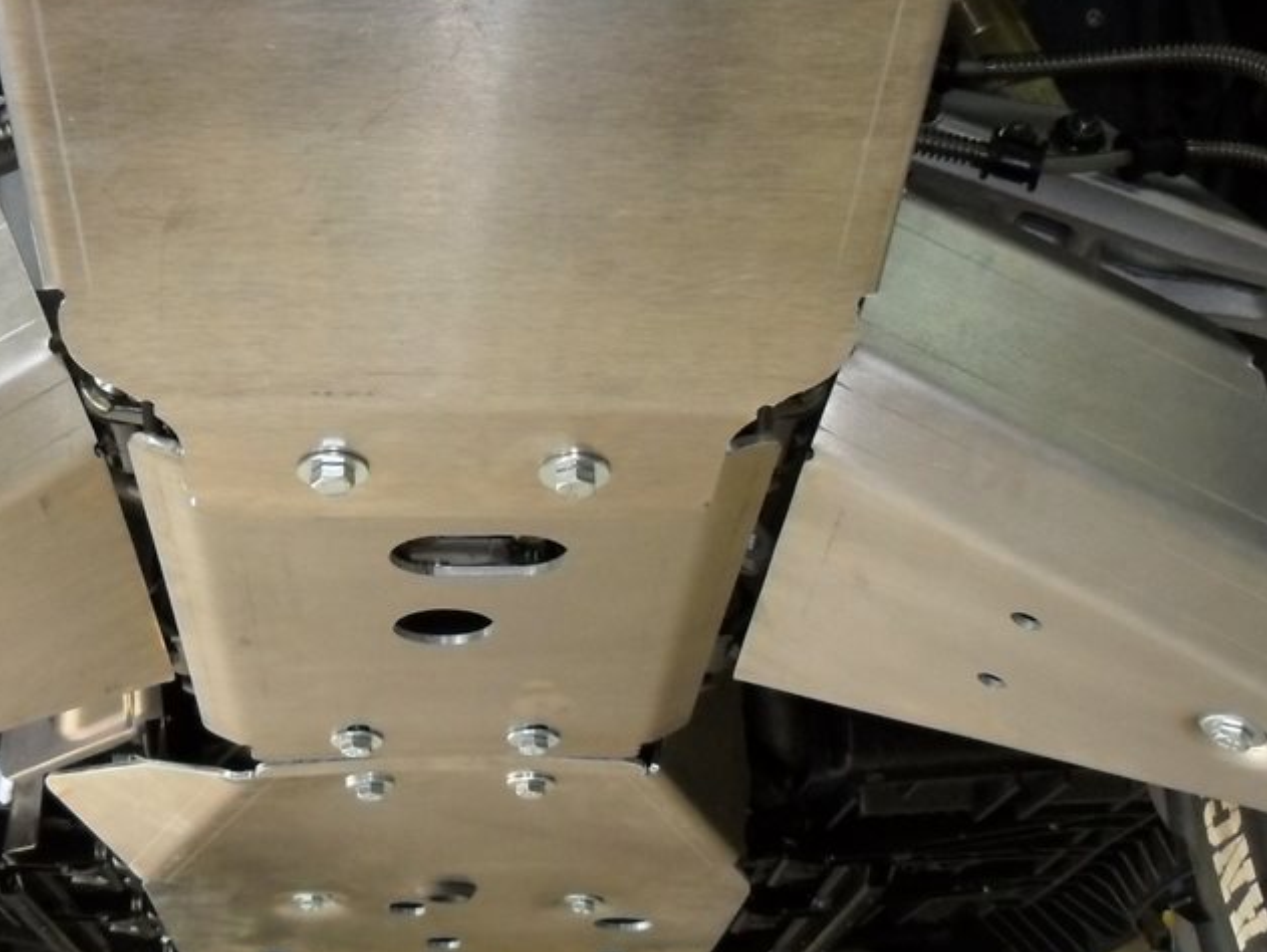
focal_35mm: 57
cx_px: 425
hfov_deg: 33.5
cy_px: 305
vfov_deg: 25.5
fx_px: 2087
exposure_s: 1/45
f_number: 3.5
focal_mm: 4.9
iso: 200
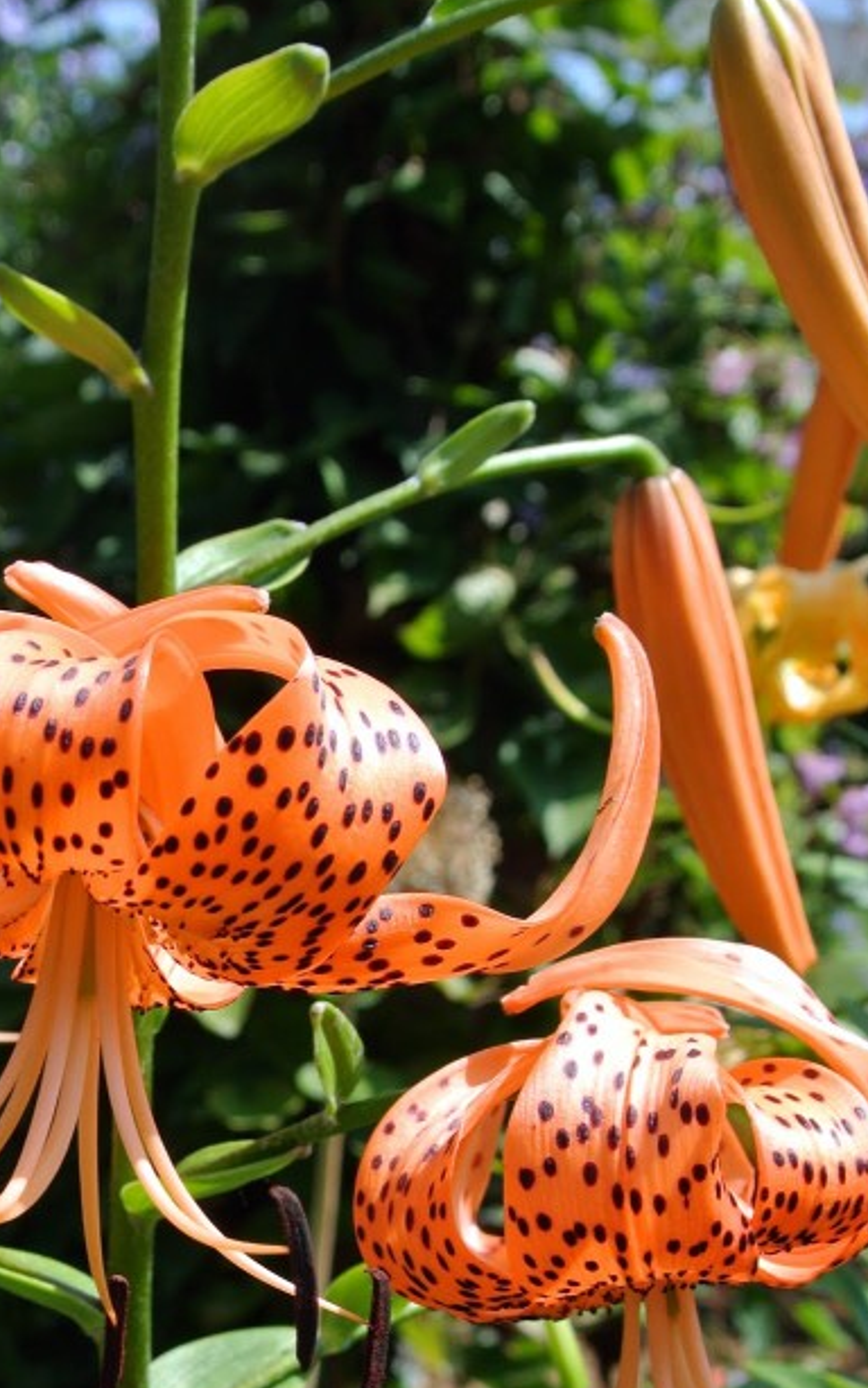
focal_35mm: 63
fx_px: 2383
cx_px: 176
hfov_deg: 20.4
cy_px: 1128
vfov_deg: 31.6
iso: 100
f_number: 5
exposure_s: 1/400
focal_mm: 14
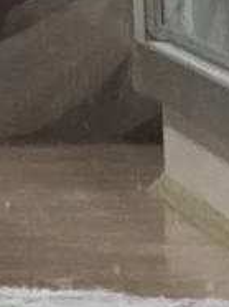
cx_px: -325
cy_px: -782
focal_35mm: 597
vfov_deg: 3.2
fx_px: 5278
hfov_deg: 2.5
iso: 1600
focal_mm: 9
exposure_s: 1/30
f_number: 2.8
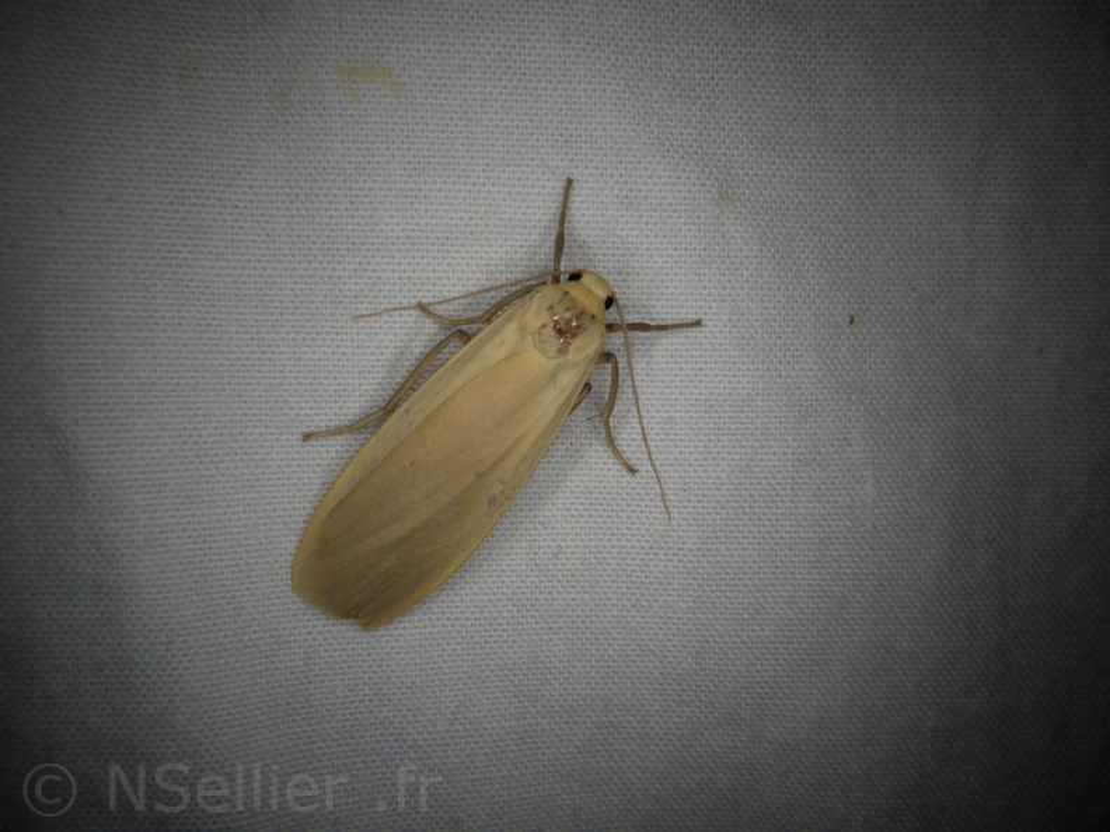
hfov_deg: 54.0
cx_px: 555
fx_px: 1090
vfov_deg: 41.8
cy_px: 416
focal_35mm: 34
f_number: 4.6
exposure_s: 1/1250
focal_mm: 6.1
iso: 125
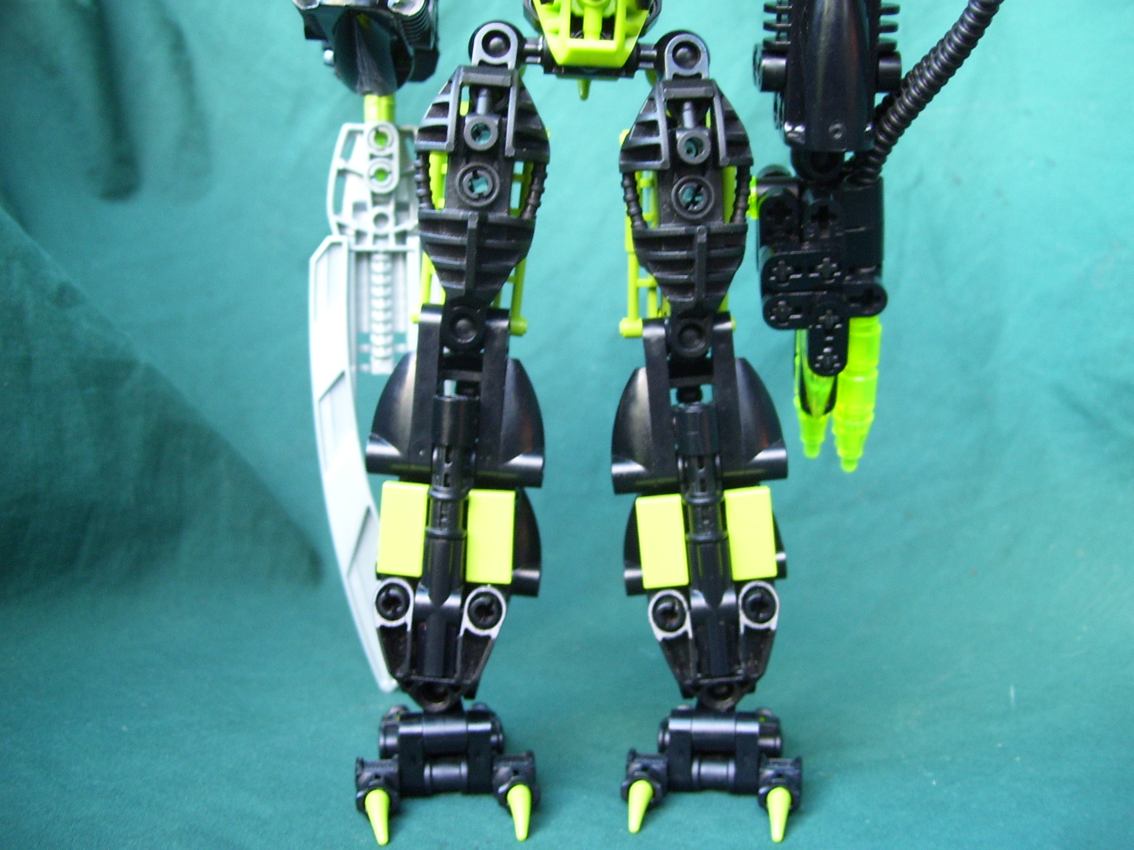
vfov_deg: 39.7
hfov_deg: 51.4
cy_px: 425
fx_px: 1179
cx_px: 567
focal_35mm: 36
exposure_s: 1/10
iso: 160
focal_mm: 6
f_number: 2.7
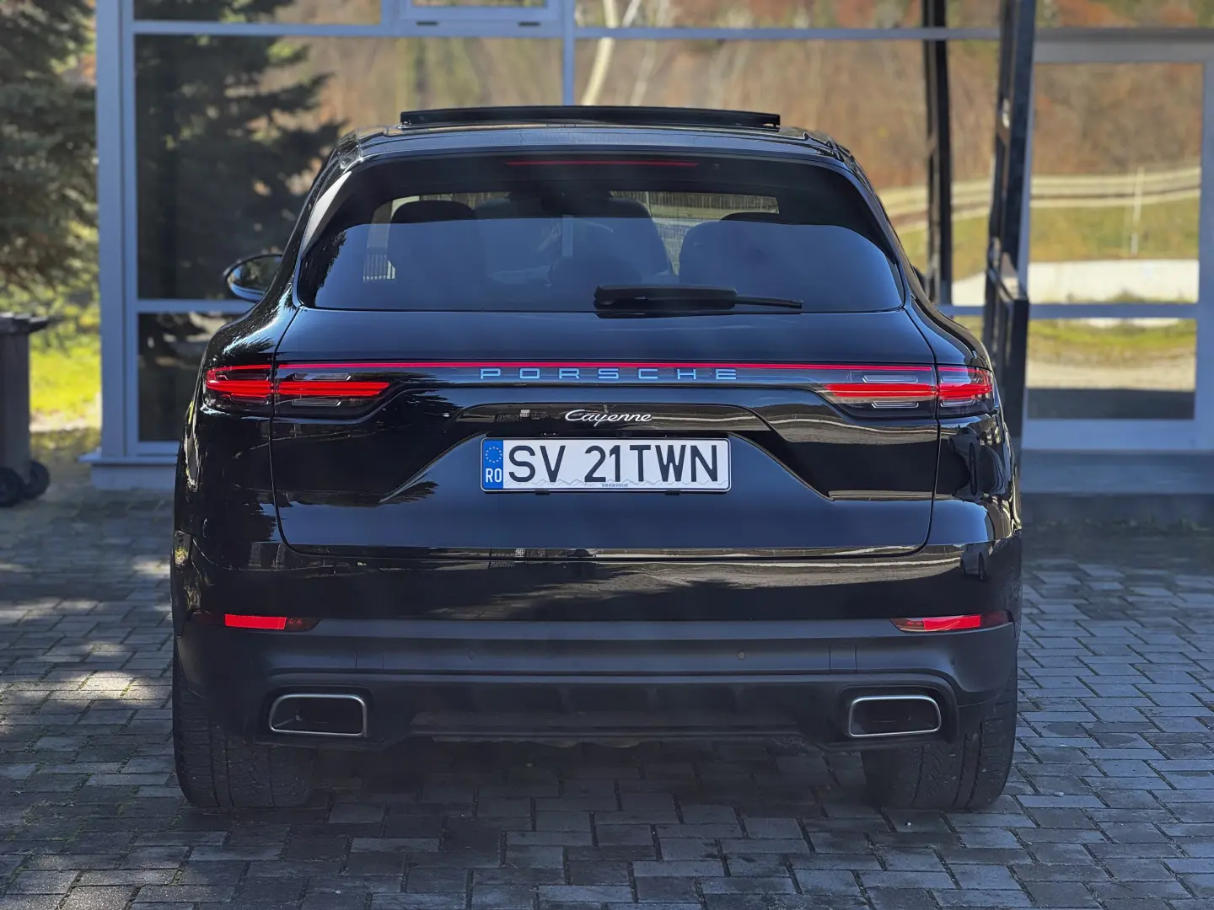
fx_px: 2700
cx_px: 607
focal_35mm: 77
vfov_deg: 19.1
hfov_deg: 25.3
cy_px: 455
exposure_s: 1/159
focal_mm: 9
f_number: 2.8
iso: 25
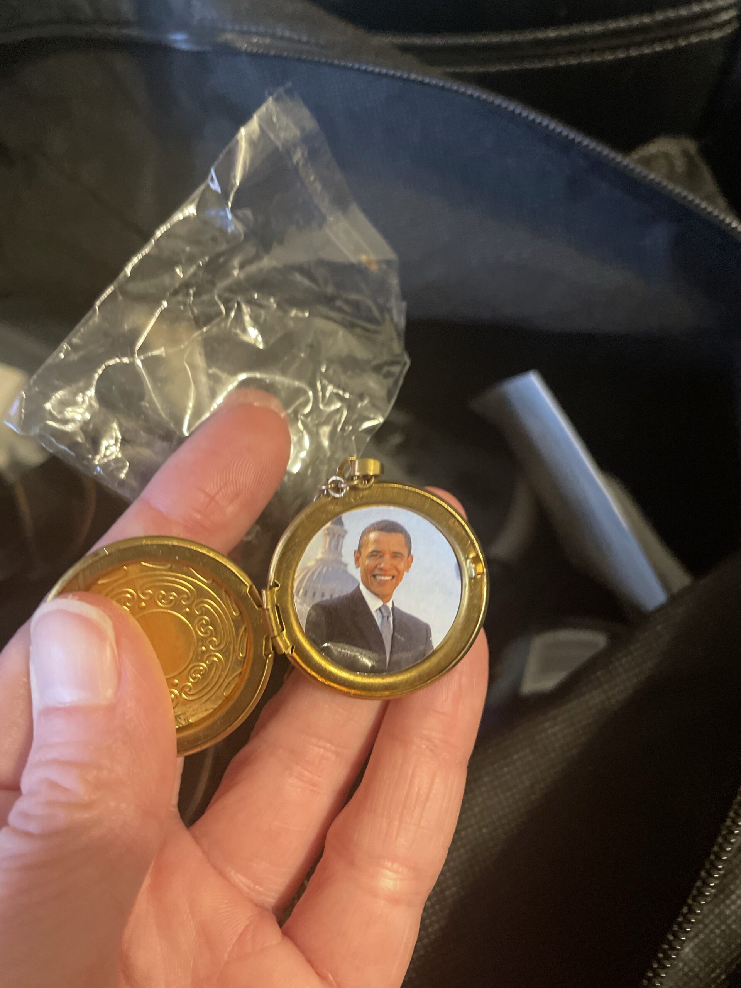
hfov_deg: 53.1
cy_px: 494
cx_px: 370
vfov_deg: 67.3
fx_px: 742
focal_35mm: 26
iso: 500
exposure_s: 1/30
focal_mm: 4.2
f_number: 1.6
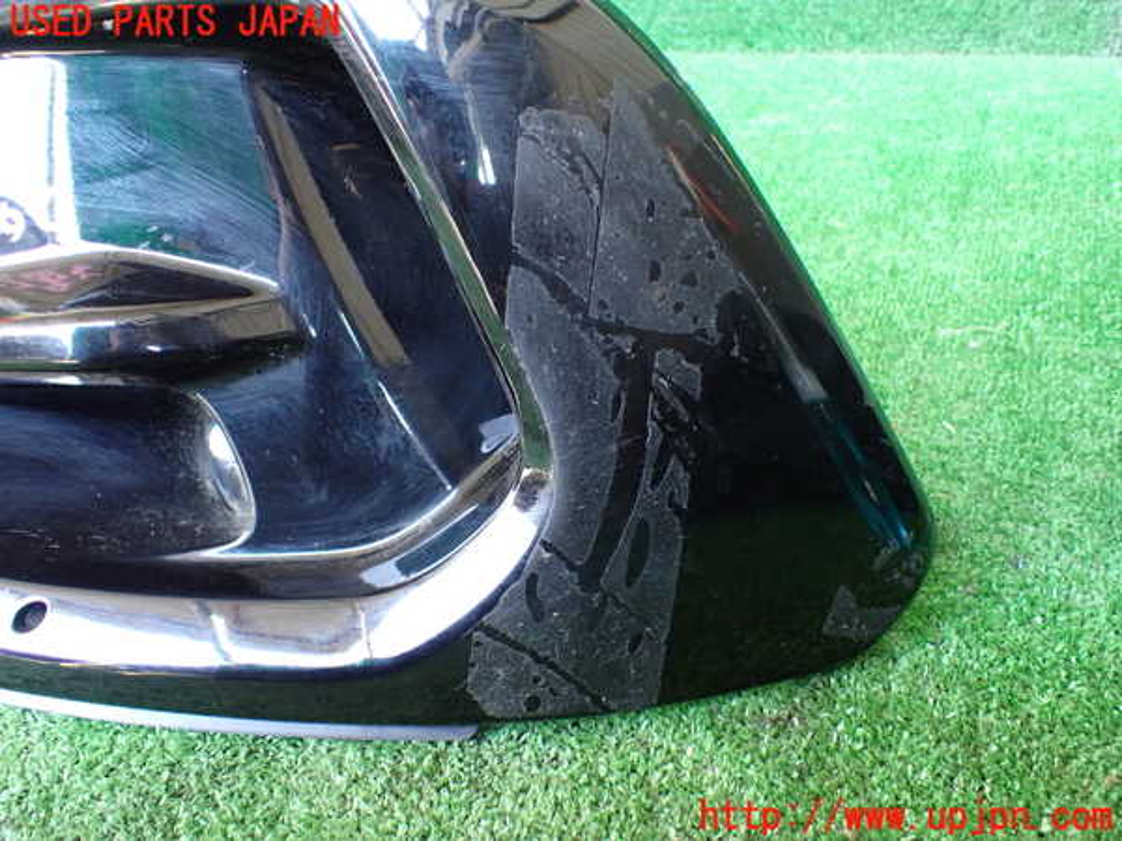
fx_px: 972
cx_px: 561
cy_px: 420
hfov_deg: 60.0
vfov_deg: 46.8
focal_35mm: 30
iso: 800
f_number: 2.3
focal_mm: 5.4
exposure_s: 1/80
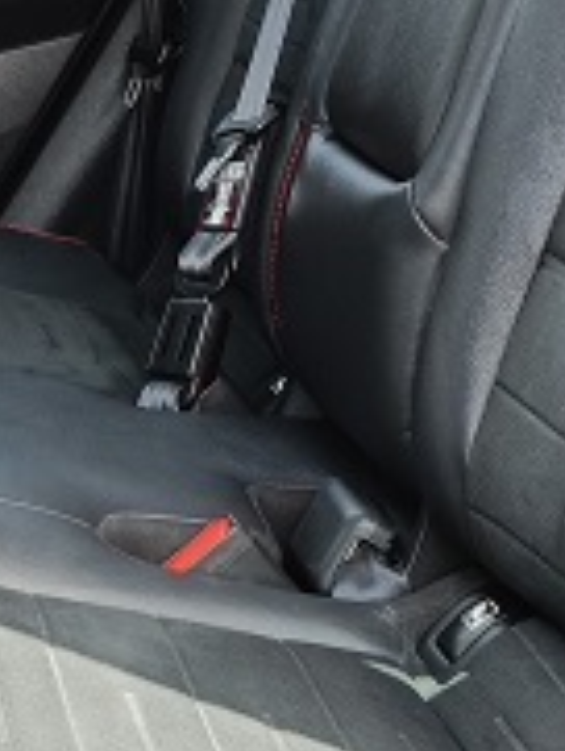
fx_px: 2695
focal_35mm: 124
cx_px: 39
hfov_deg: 11.9
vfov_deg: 15.7
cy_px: 71
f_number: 1.7
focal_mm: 4.7
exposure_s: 1/99.9
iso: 125
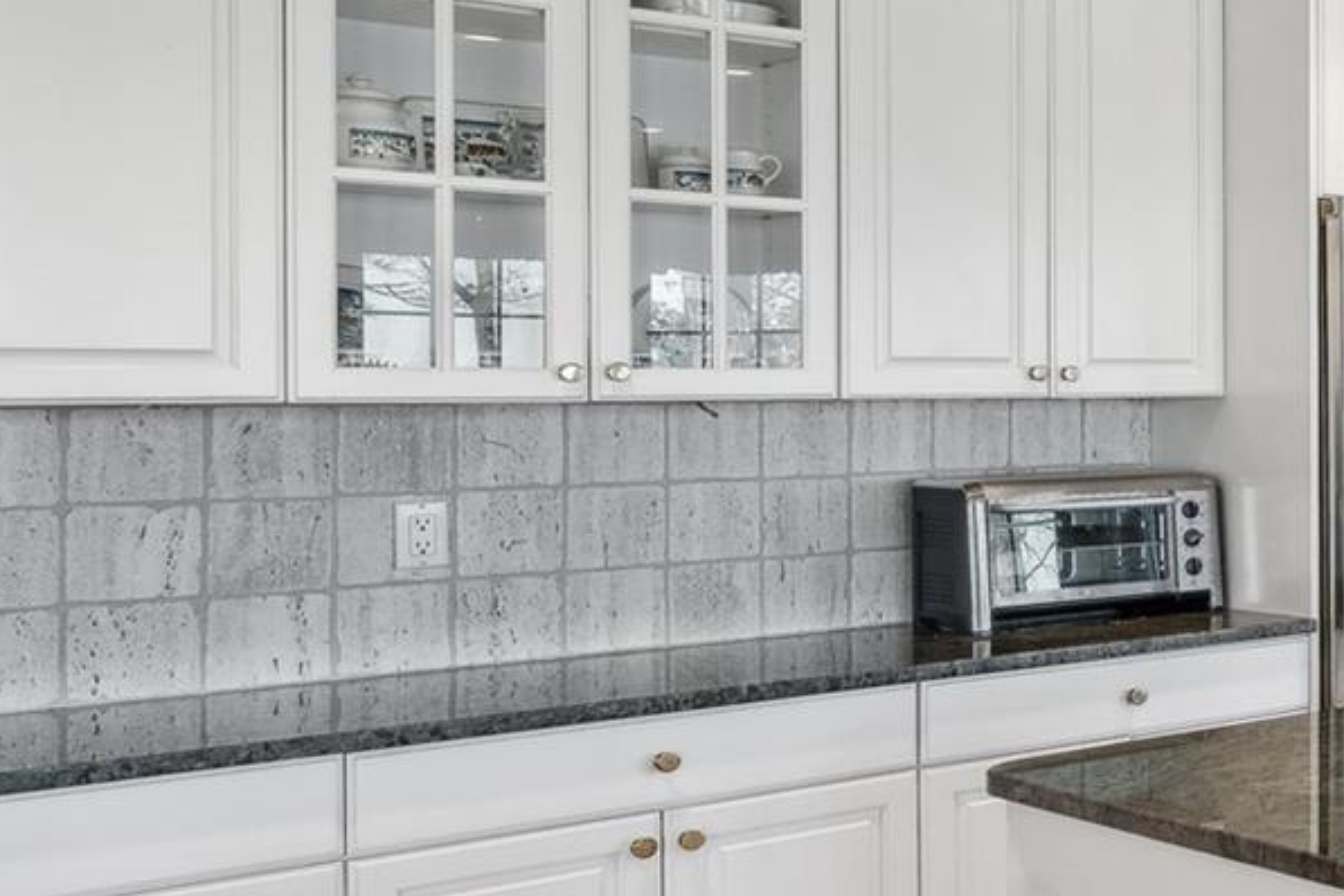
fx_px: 1792
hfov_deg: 26.8
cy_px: 396
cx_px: 2087
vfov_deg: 28.1
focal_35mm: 48
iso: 400
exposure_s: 1/20
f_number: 8
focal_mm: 14
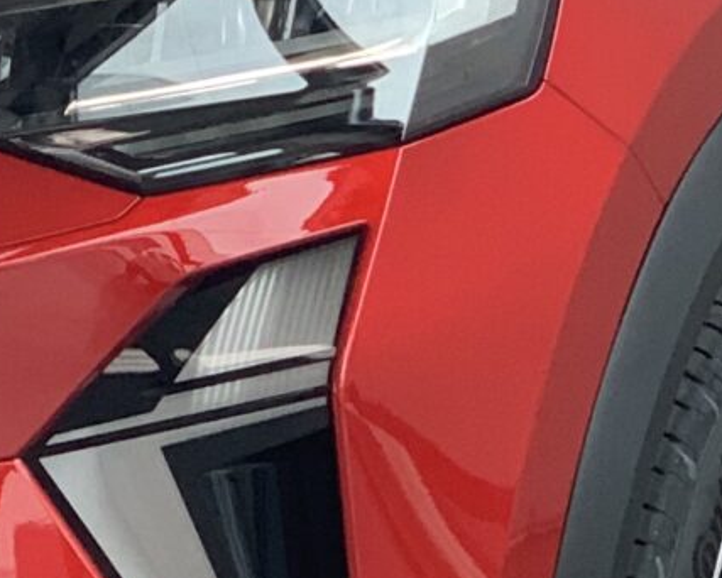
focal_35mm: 304
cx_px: -52
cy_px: -73
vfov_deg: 5.1
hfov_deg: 6.3
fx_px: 6499
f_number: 2.4
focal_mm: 6
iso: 100
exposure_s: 1/122
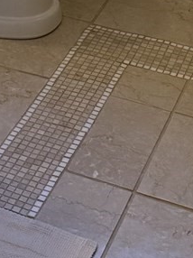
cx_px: -32
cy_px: -286
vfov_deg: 12.9
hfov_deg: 11.3
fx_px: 960
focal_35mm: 129
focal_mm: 6.76
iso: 200
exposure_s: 1/60
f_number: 1.78
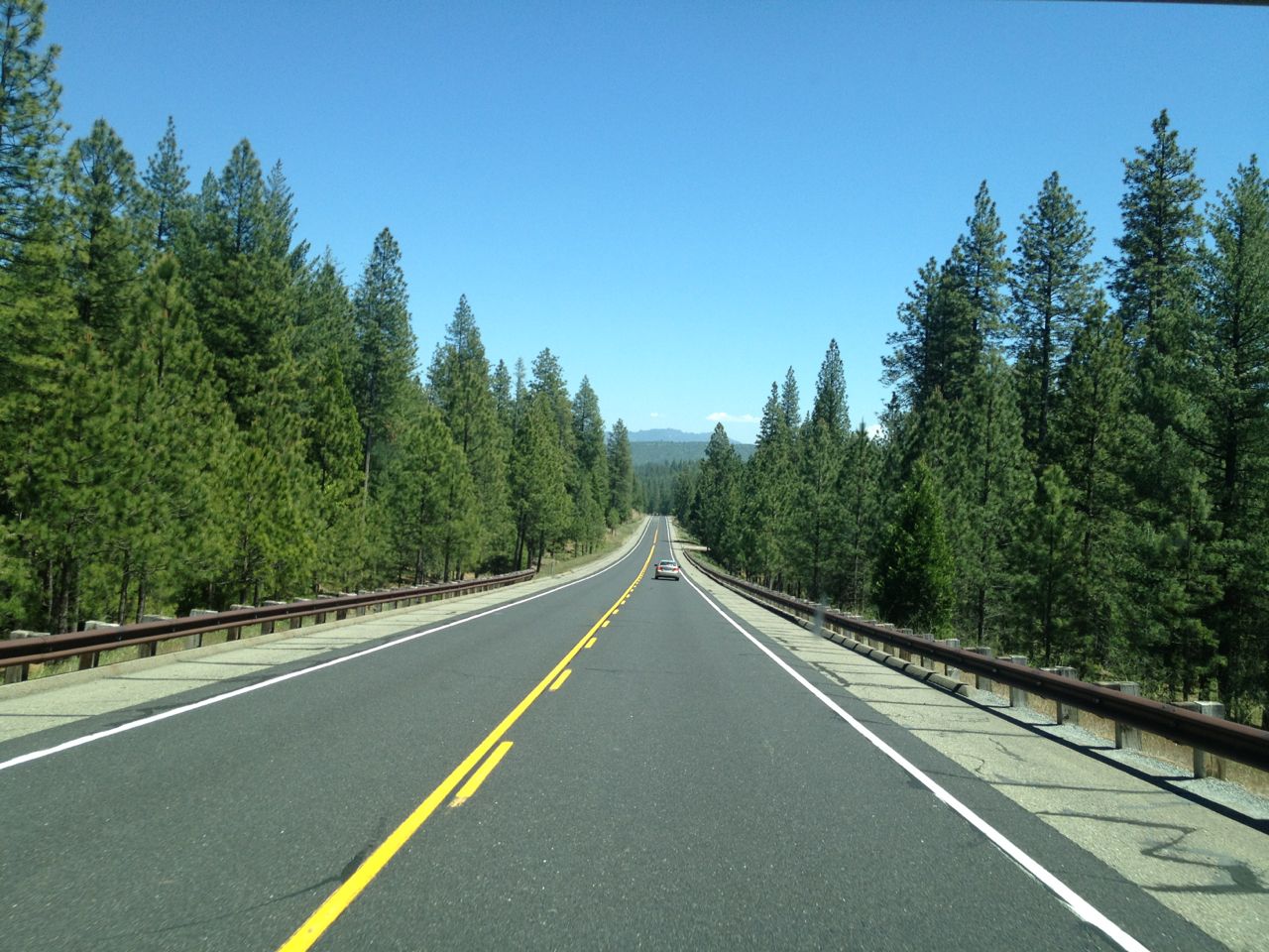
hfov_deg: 52.6
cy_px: 476
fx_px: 1283
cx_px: 634
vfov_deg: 40.7
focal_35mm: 35
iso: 64
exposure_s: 1/778
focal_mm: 4.28
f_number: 2.4
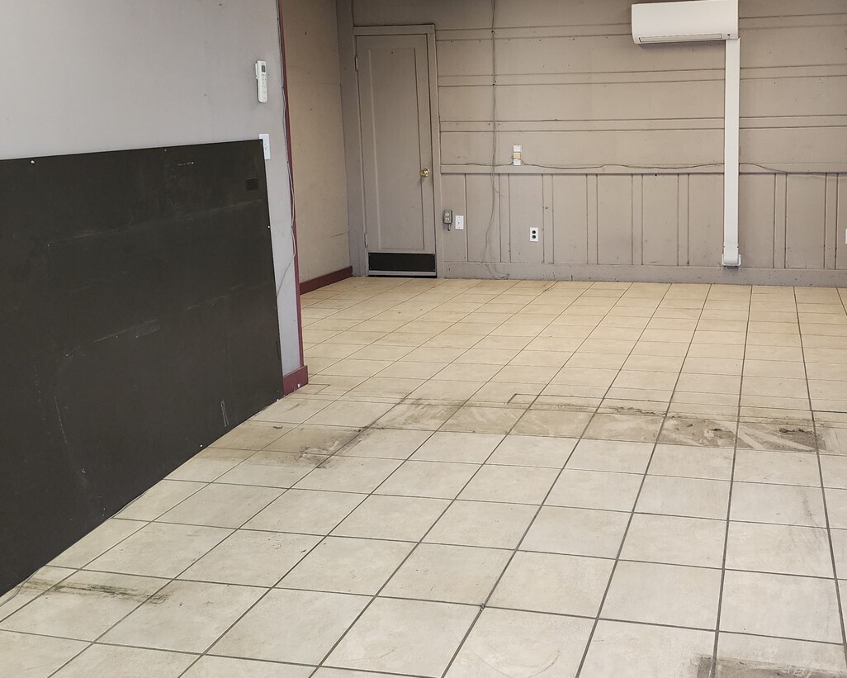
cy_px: 245
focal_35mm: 35
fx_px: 877
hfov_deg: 50.4
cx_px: 581
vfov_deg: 41.9
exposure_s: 1/120
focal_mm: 6.4
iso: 400
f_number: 1.8
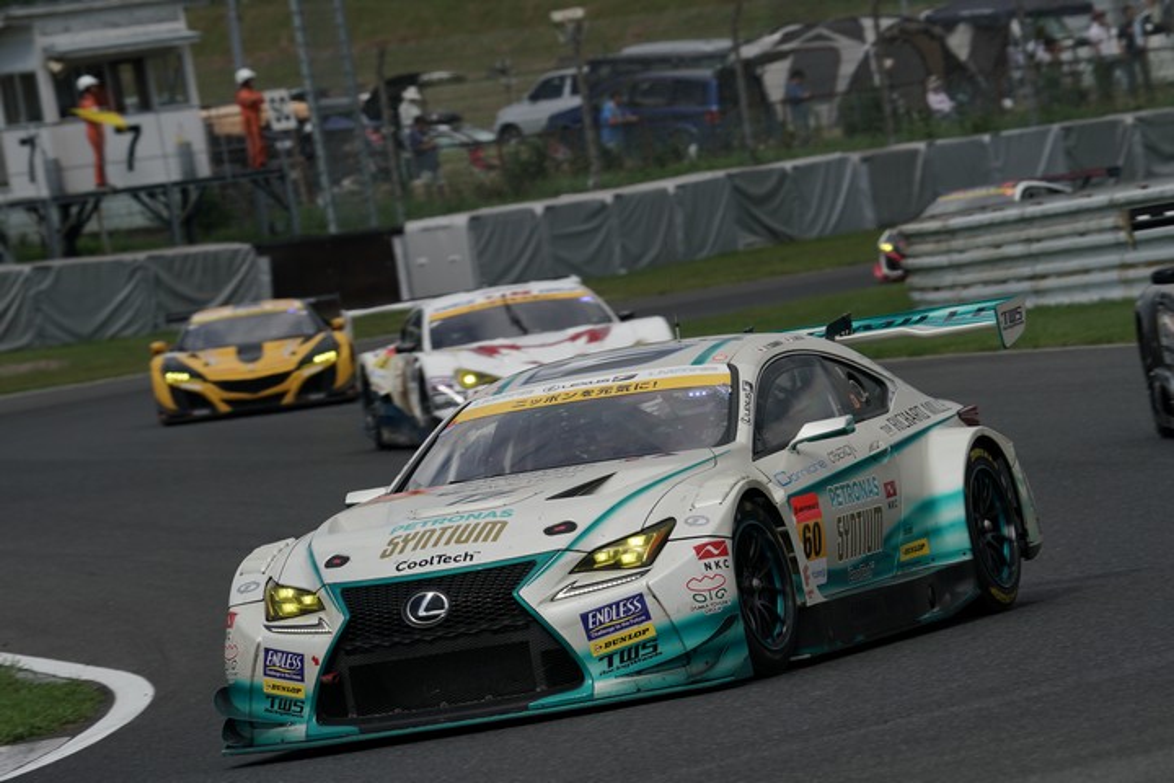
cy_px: 392
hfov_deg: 6.3
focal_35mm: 329
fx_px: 10728
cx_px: 587
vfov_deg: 4.2
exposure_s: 1/500
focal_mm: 329
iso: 160
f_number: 11
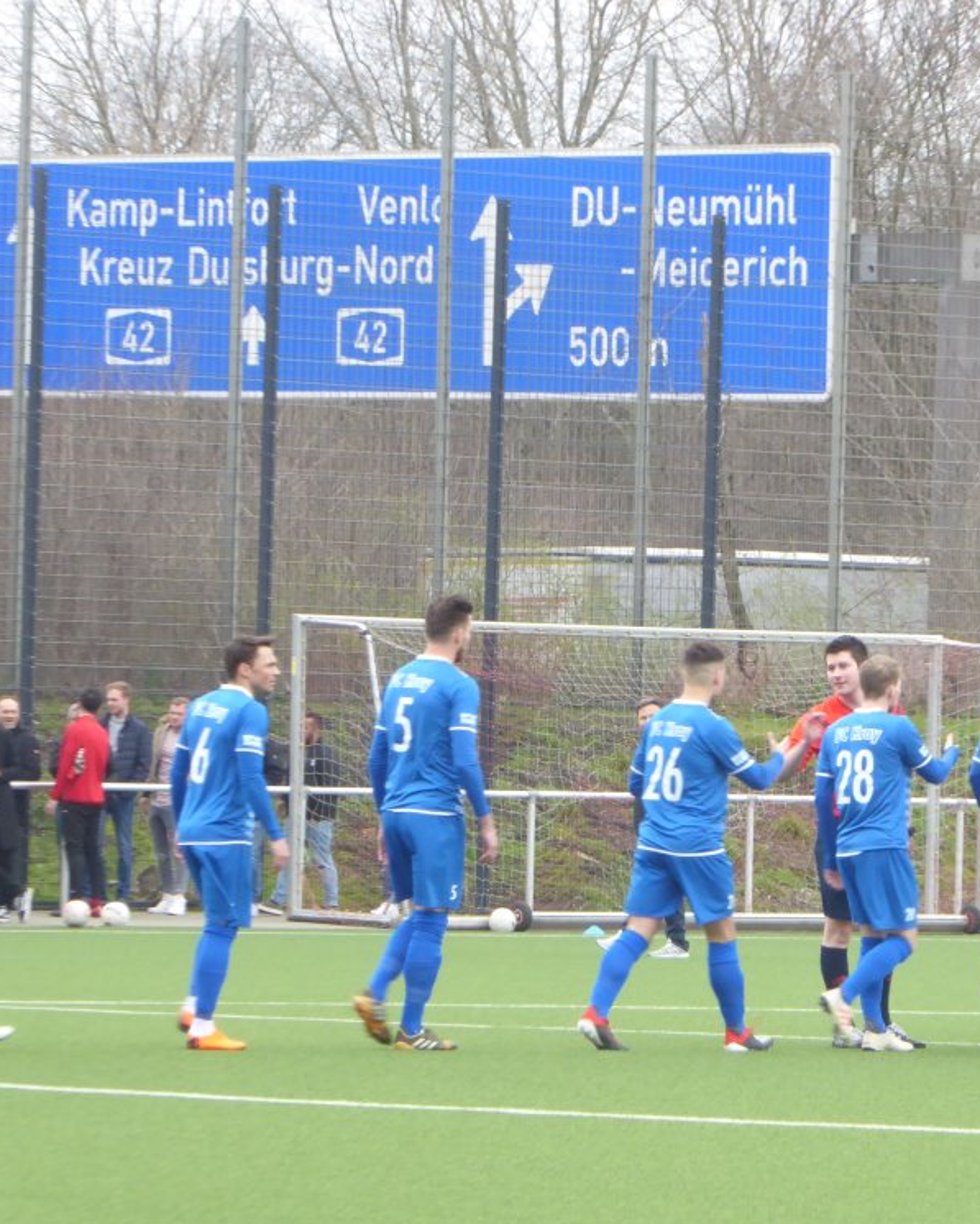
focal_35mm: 327
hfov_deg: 4.7
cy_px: 614
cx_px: 760
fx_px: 11853
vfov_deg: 5.9
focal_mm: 44.8
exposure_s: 1/80
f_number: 5.6
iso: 320
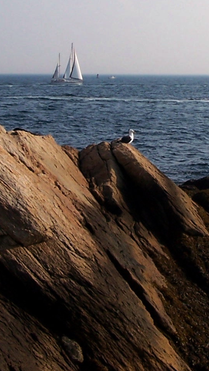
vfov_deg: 21.4
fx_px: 975
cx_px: 143
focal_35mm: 99
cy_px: 96
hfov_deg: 12.2
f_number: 5.6
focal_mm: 6.3
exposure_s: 1/500
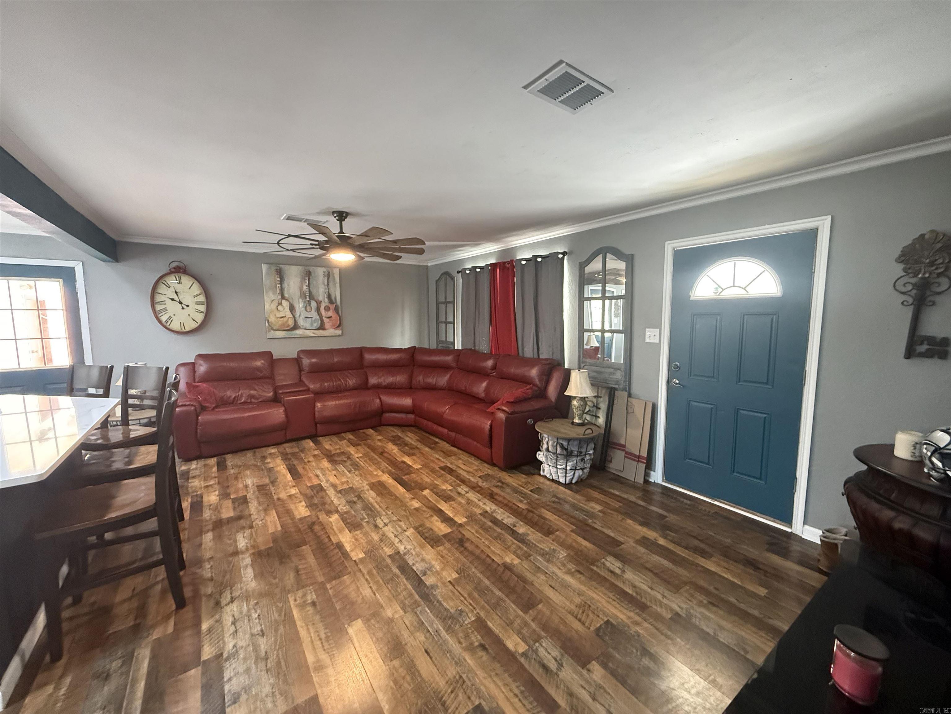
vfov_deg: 85.7
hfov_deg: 102.1
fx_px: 385
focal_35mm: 14
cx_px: 476
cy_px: 357
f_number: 2.2
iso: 800
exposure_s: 1/60
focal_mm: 2.22
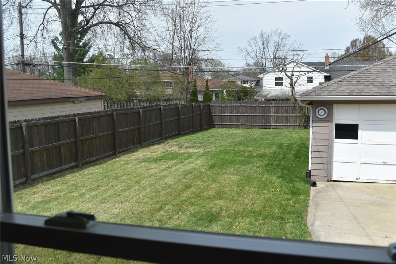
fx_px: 396
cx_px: 198
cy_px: 132
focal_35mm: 36
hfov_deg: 53.1
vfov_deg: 36.9
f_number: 8
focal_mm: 24
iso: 125
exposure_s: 1/250
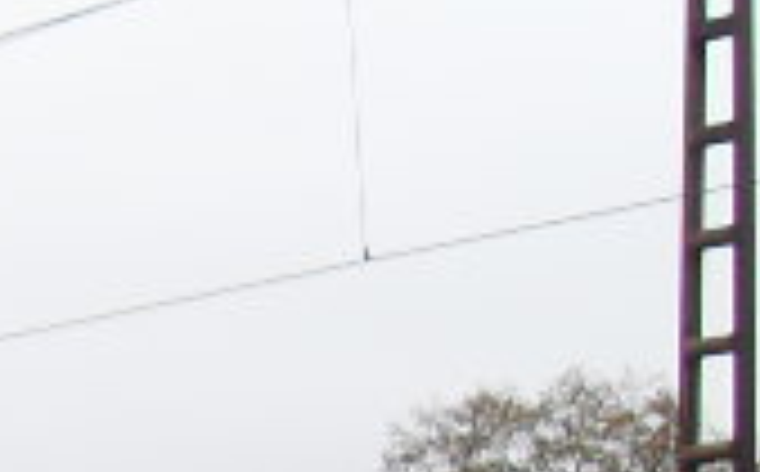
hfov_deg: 8.3
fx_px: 4529
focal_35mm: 219
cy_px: 1034
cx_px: -1426
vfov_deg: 5.8
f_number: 2.8
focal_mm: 6.3
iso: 80
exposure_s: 1/125
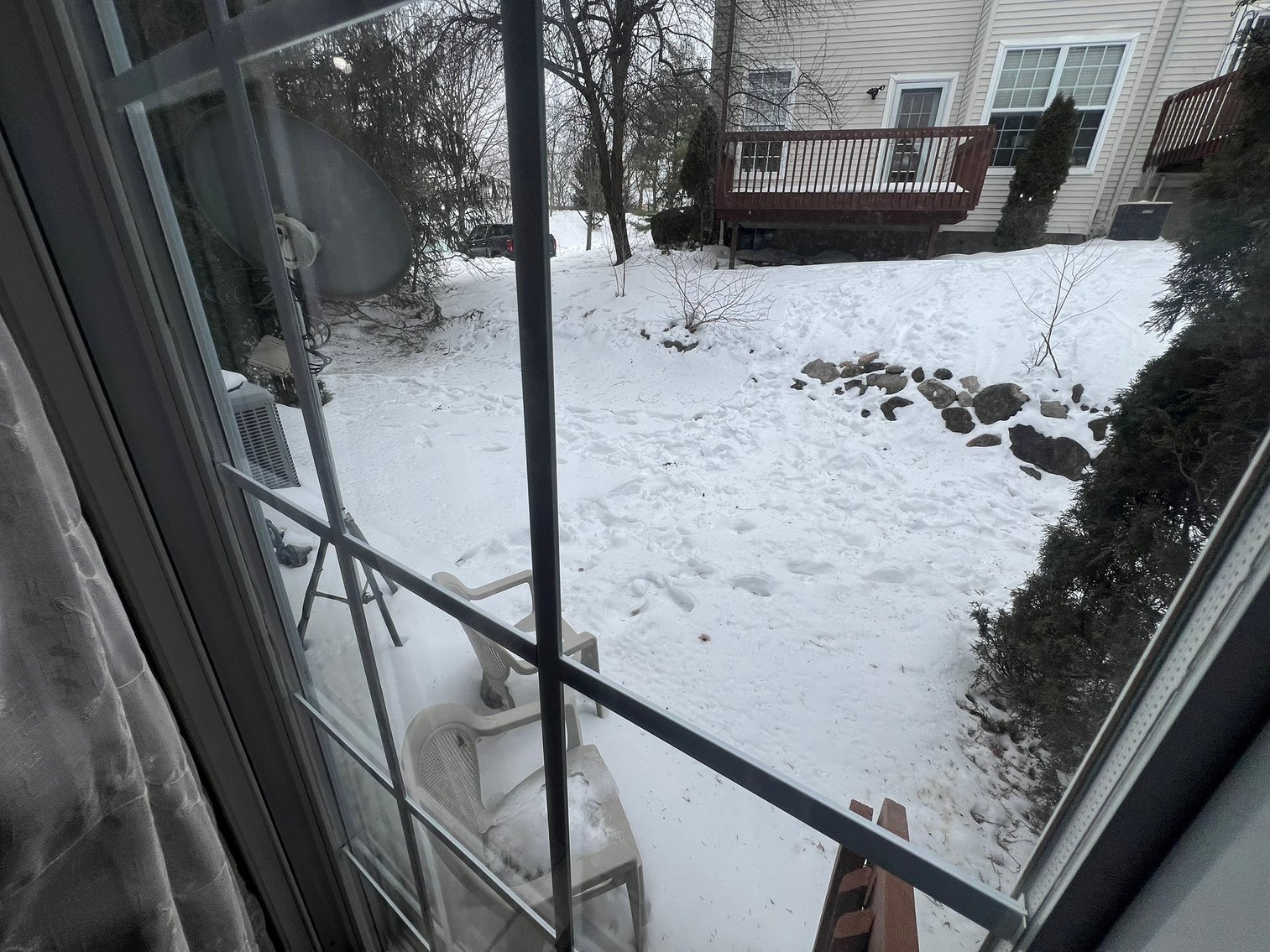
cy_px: 476
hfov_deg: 106.2
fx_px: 477
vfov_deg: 89.9
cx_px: 635
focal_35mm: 13
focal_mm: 1.57
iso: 32
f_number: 1.8
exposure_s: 1/960
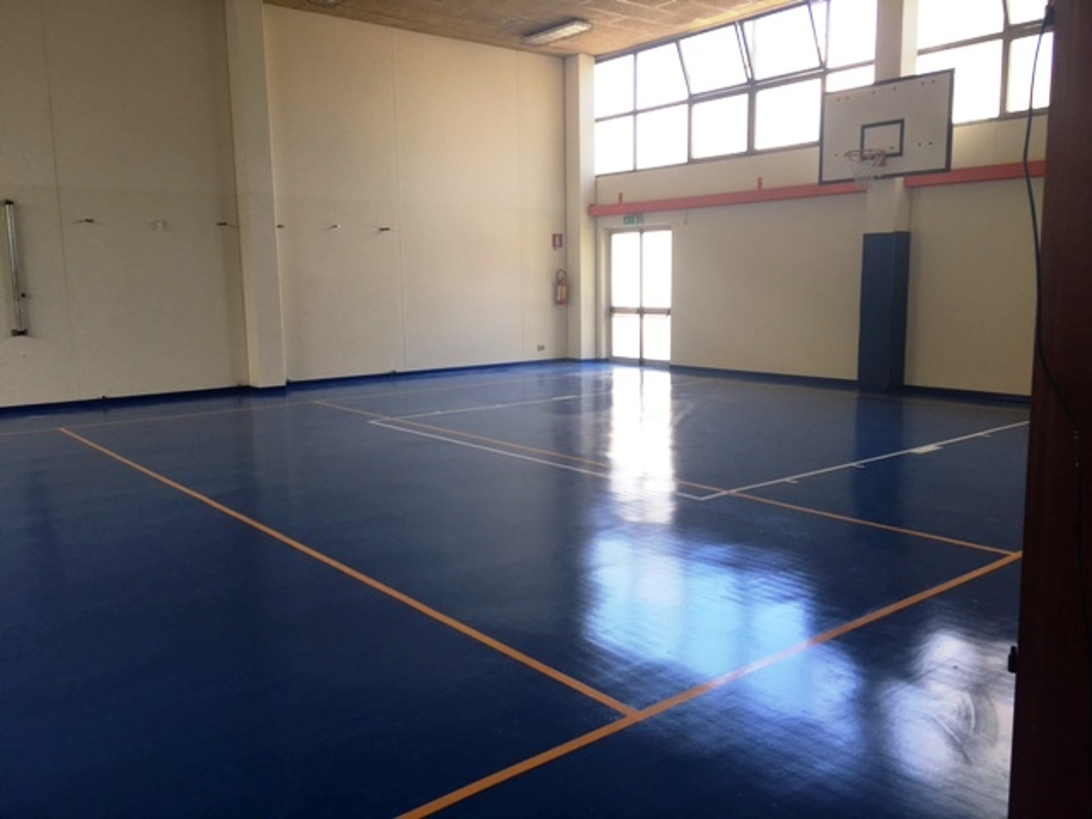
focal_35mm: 29
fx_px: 915
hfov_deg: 61.7
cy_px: 410
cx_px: 546
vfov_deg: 48.2
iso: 25
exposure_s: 1/50
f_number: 2.2
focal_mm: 4.15
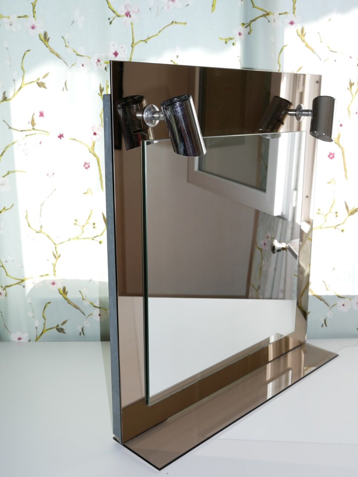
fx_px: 551
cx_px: 179
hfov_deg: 36.0
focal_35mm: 40
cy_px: 238
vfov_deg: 46.8
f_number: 5
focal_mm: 20
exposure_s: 1/125
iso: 200
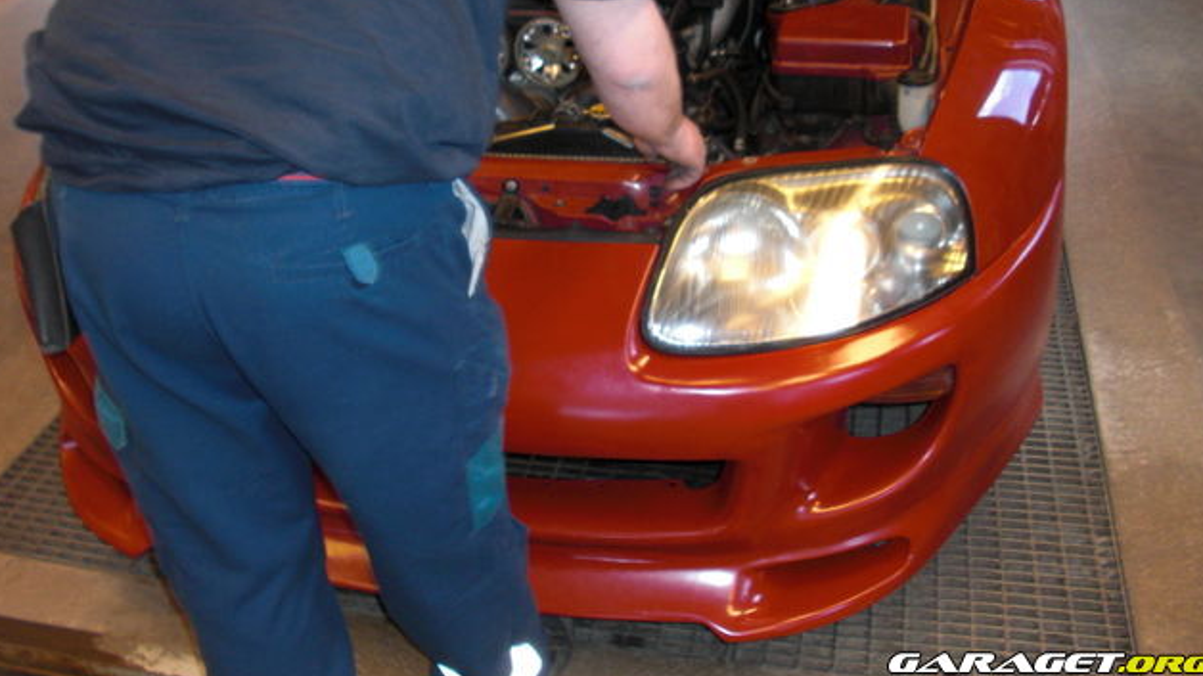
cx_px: 603
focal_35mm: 40
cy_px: 222
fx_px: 1276
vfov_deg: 29.5
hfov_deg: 50.5
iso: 200
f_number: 2.8
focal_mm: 6.3
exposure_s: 1/60
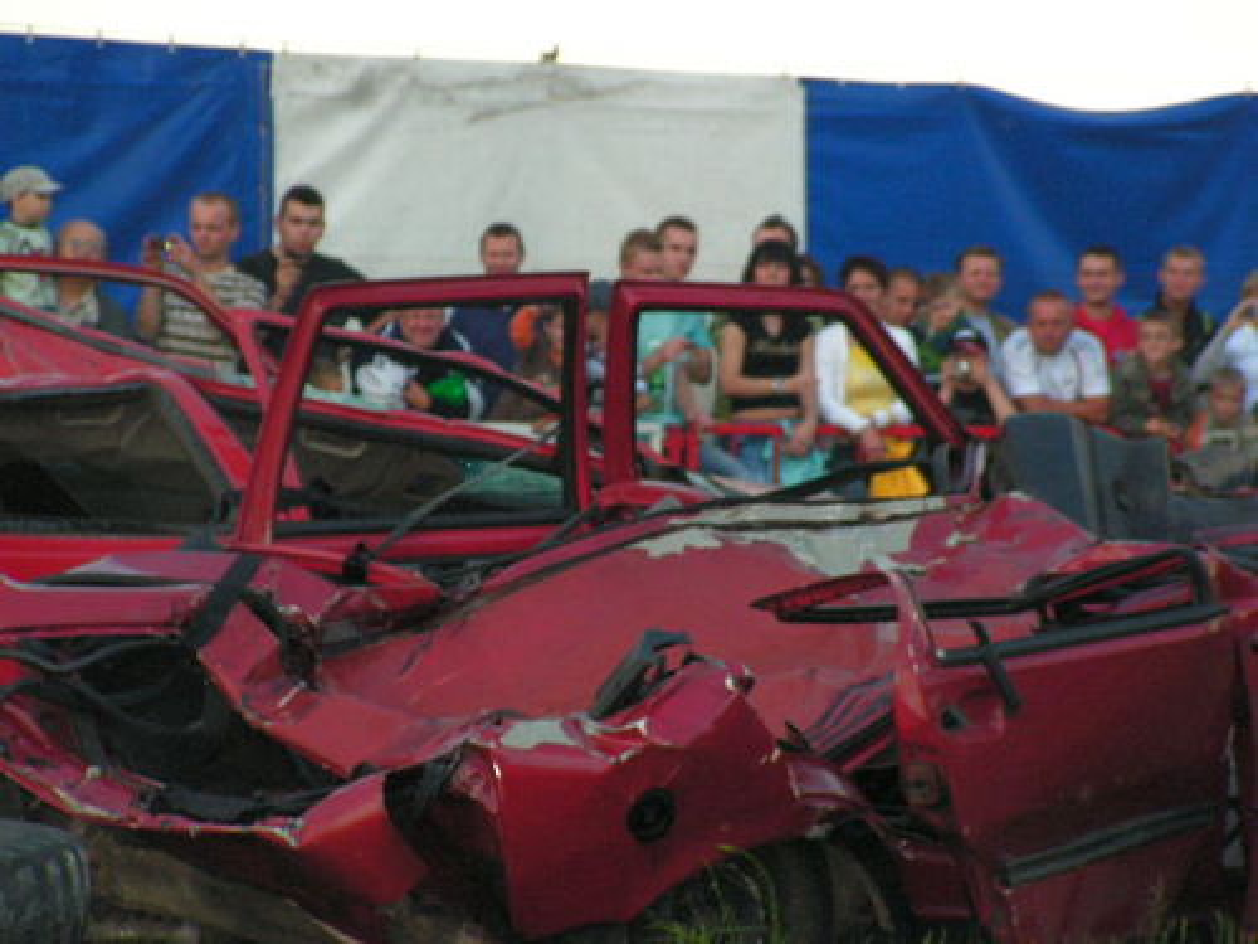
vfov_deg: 8.5
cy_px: 472
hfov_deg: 11.3
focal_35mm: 175
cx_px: 629
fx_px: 6360
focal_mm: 29.3
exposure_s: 1/200
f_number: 3.4
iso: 200
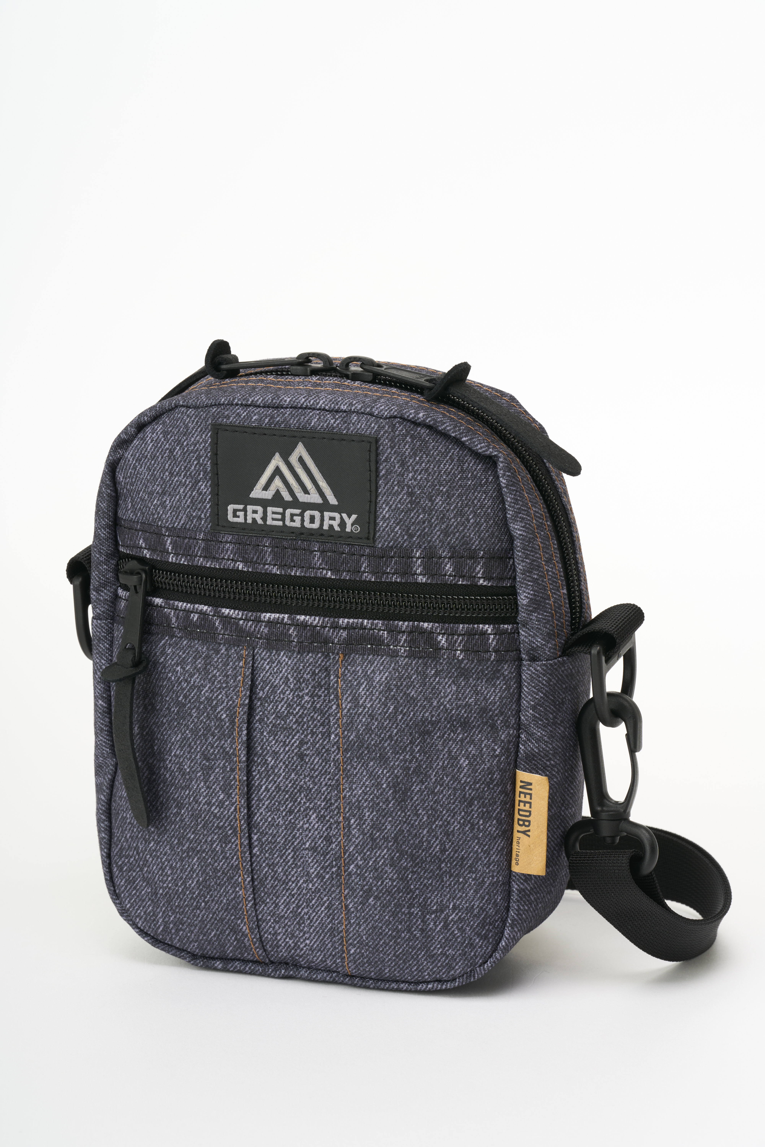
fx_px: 4526
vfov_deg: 14.4
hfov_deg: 9.7
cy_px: 574
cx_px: 382
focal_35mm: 142
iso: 100
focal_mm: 142
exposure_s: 1/125
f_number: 16
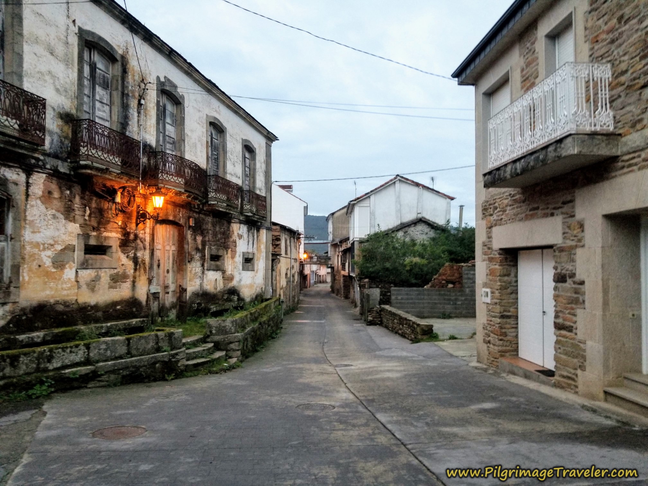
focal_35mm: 26
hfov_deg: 67.3
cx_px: 324
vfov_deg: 53.1
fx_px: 487
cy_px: 243
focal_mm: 4.3
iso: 200
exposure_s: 1/33
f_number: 1.7
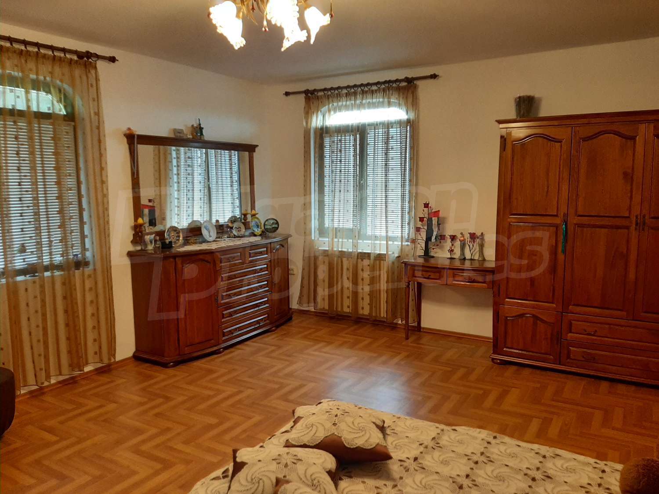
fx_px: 495
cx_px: 330
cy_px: 247
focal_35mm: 26
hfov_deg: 67.3
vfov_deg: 53.1
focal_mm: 3.93
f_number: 1.7
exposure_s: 1/50
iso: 200
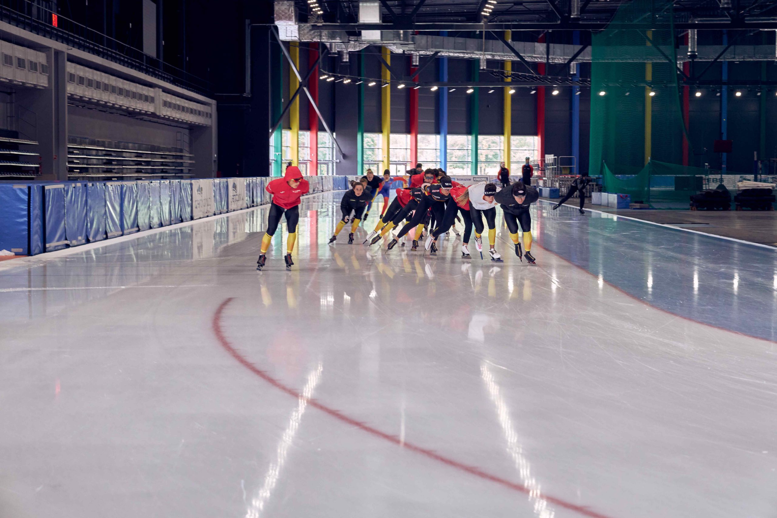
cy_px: 259
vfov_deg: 16.3
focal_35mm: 84
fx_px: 1813
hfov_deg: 24.2
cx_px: 388
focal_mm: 56
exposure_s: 1/200
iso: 1250
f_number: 4.5
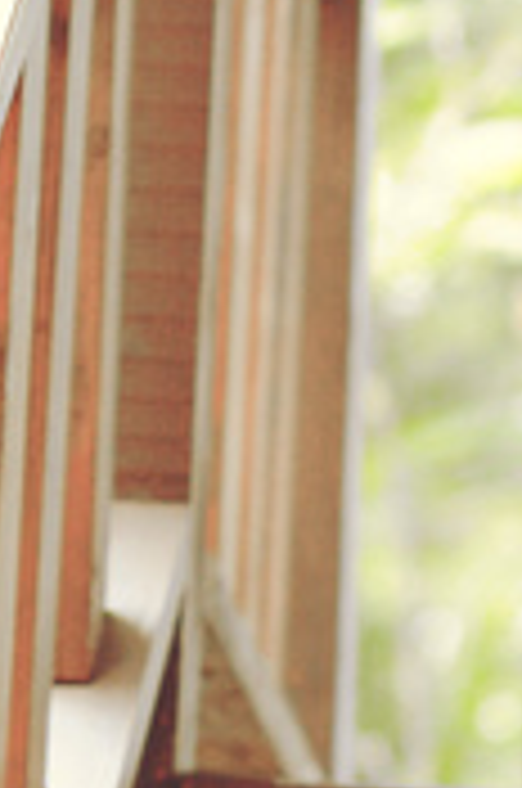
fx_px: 10193
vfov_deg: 4.4
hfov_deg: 2.9
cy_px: 1157
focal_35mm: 467
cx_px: 938
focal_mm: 85
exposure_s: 1/500
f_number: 2
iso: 500
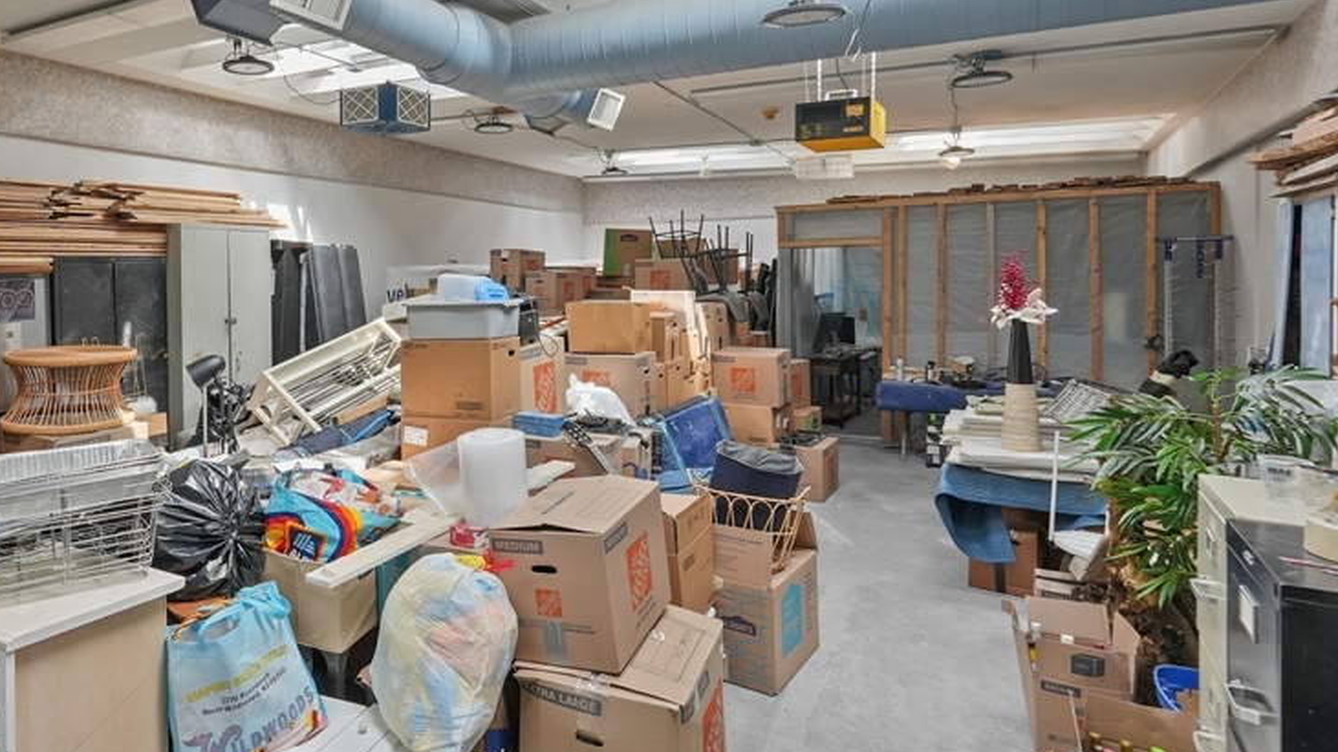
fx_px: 780
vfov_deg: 51.1
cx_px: 474
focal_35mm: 22
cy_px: 303
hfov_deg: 79.2
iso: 500
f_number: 6.3
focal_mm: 10
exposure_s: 1/40
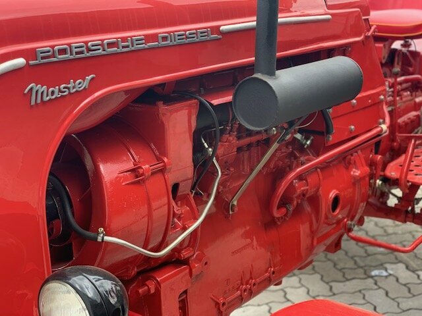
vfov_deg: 28.0
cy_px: 158
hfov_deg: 36.8
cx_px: 211
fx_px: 634
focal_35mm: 52
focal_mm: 6
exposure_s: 1/122
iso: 32
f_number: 2.4
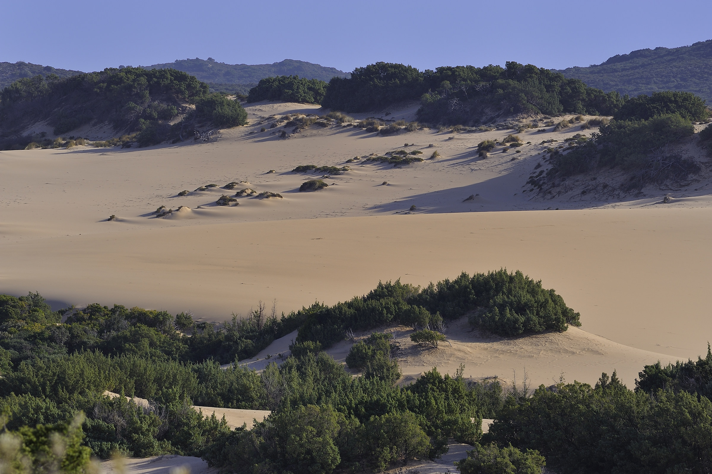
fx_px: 3952
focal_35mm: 200
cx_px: 356
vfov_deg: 6.9
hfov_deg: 10.3
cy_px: 237
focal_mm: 200
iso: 200
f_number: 11
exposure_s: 1/320
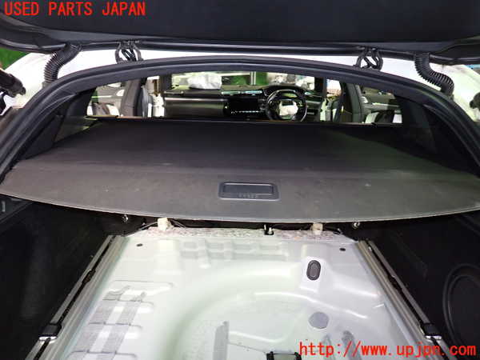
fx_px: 347
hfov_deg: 69.4
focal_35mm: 25
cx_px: 240
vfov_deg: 54.9
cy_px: 180
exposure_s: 1/30
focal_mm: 4.5
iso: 320
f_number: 2
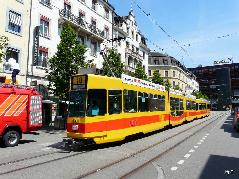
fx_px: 193
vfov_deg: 49.7
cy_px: 90
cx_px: 120
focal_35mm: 28
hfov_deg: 63.4
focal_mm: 4.6
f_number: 5.6
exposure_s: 1/400
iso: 100
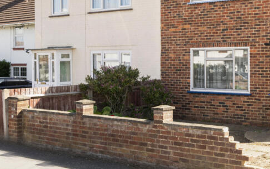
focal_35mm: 47
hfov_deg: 37.7
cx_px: 275
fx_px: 346
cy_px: 6
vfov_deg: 26.2
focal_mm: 22
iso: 200
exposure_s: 1/160
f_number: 8
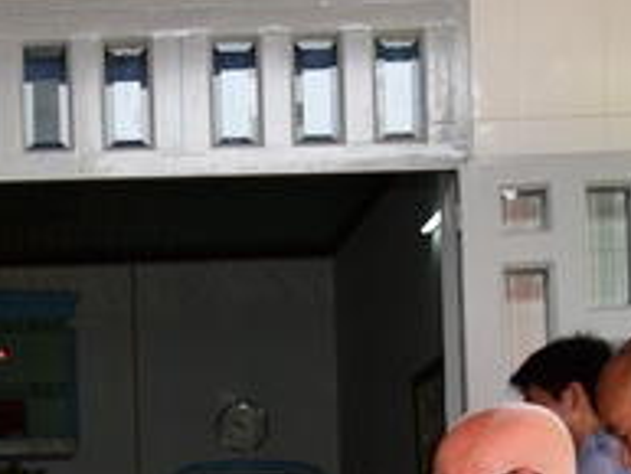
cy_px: 621
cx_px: -65
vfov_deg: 13.0
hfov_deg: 17.3
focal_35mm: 110
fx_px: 2006
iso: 200
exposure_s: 1/100
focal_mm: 34
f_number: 5.6
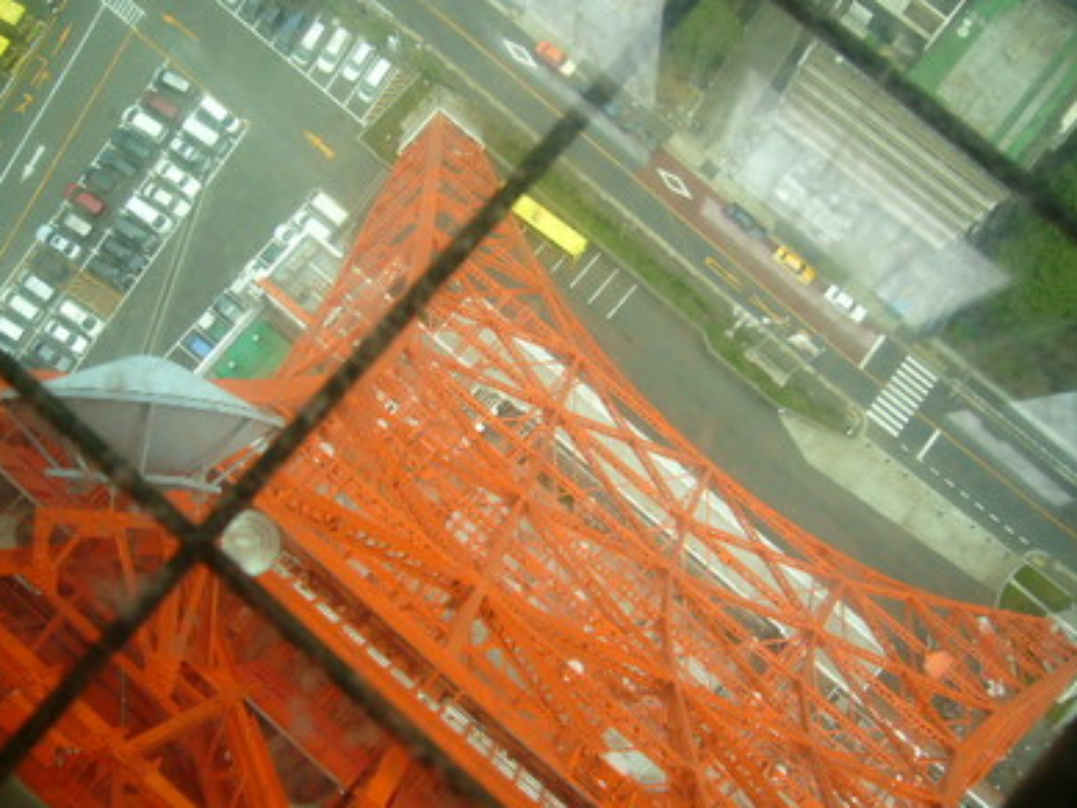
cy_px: 412
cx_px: 534
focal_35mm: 36
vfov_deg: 39.7
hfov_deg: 51.3
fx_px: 1120
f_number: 2.8
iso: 80
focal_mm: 5.8
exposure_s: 1/400
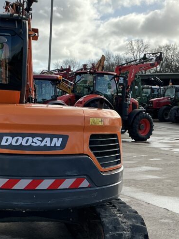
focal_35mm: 58
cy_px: 139
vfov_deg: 33.1
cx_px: 52
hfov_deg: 25.0
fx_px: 400
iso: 25
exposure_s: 1/1342
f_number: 1.8
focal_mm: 3
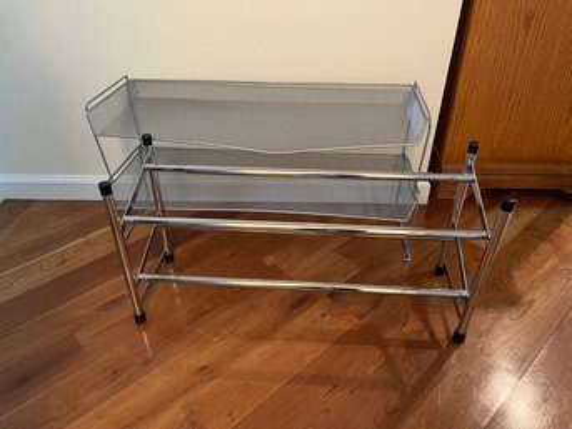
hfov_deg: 67.3
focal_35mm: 26
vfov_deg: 53.0
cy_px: 214
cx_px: 286
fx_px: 429
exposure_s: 1/30
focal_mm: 5.1
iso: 500
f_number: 1.6
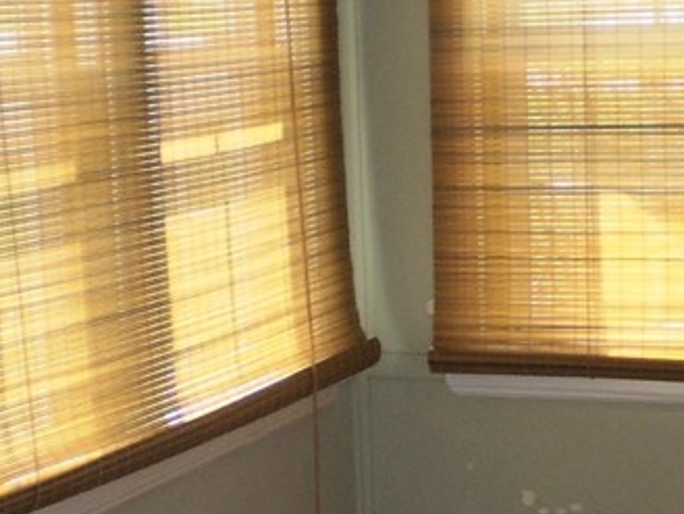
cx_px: 495
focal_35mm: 112
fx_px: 2214
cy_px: 368
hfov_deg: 17.5
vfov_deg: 13.2
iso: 125
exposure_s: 1/30
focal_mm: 6.3
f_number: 3.1
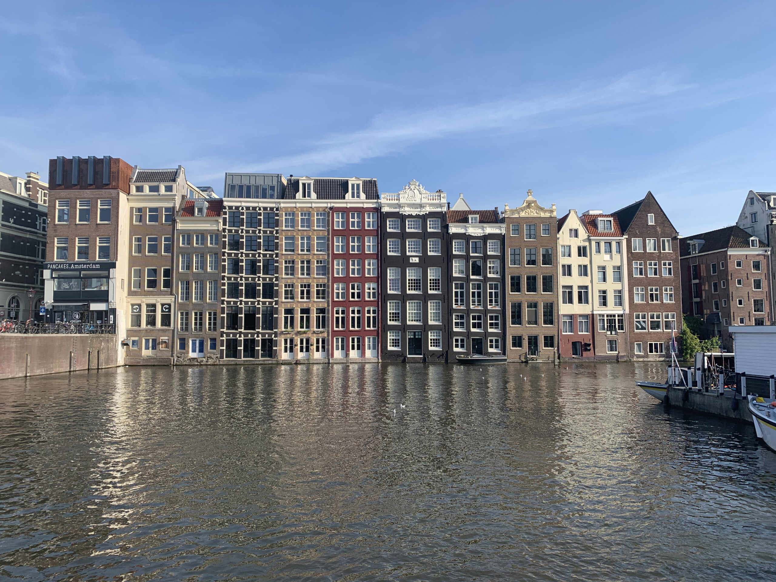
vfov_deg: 53.1
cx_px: 388
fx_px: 583
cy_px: 291
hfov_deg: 67.3
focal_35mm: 26
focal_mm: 4.25
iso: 25
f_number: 1.8
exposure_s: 1/1585
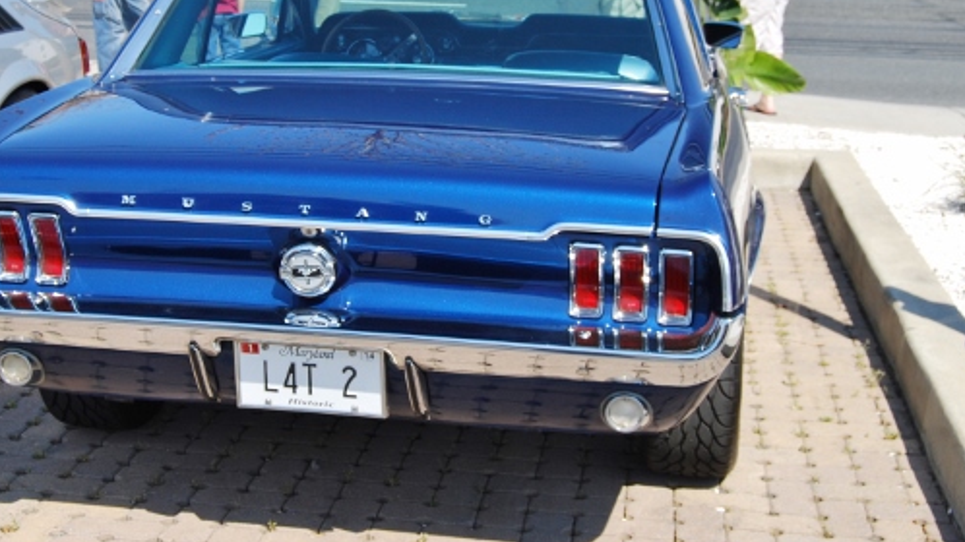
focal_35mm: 63
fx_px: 1604
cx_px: 399
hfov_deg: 33.4
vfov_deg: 19.1
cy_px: 172
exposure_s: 1/320
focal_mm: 31
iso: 200
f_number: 9
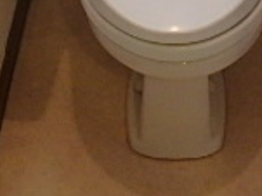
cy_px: -101
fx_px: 673
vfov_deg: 15.3
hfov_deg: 22.0
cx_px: 153
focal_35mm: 89
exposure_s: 1/30
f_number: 3.5
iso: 500
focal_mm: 3.7
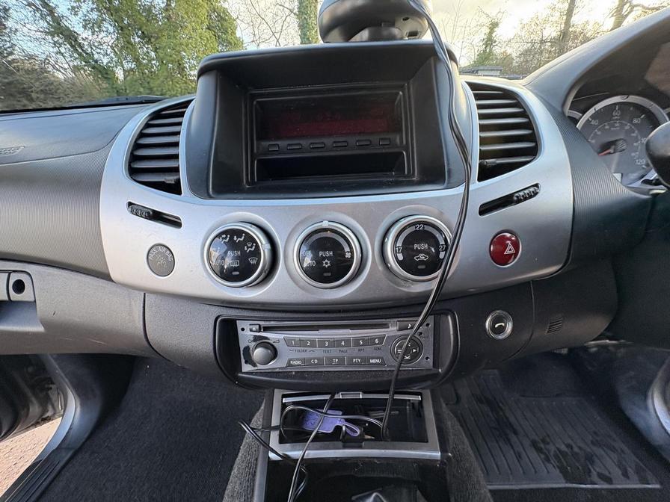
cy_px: 251
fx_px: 271
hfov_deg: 102.1
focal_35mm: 14
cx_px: 335
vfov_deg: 85.7
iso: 160
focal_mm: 2.22
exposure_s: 1/99
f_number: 2.2
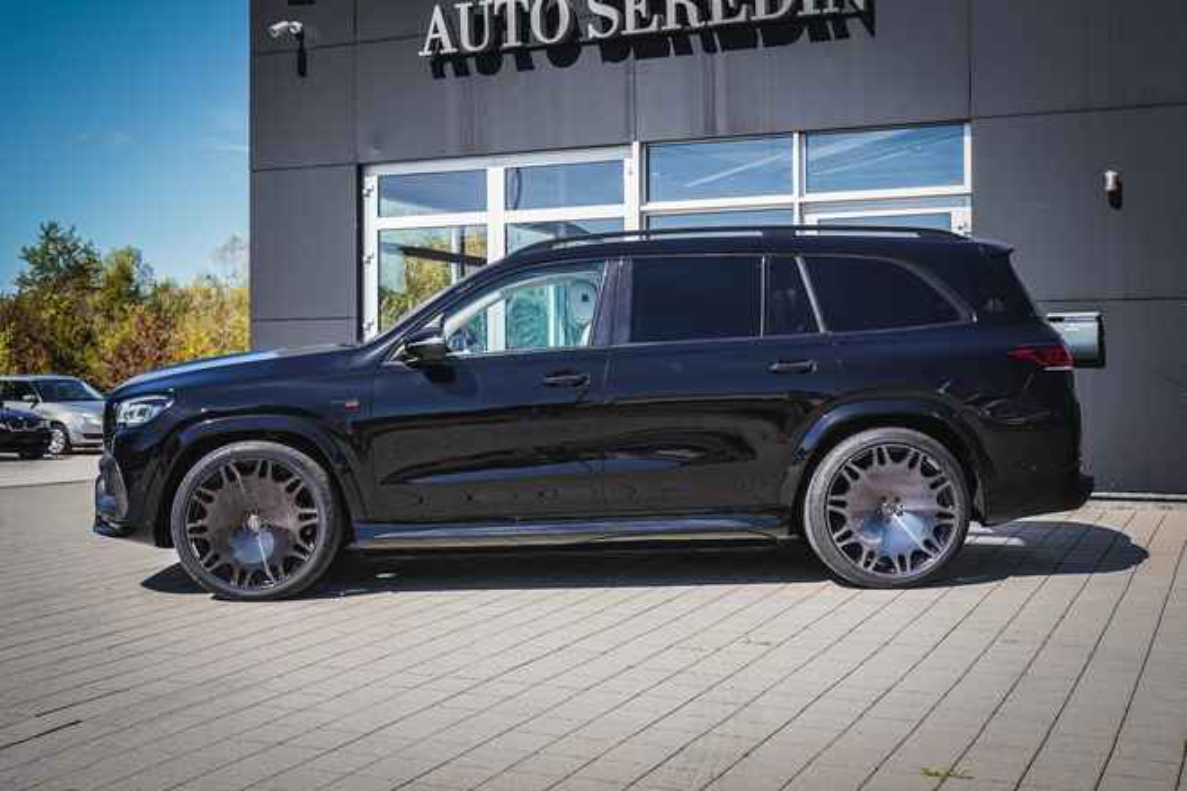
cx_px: 594
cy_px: 396
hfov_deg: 48.5
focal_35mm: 40
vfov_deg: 33.4
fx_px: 1319
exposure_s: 1/400
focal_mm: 40
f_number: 5
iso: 400
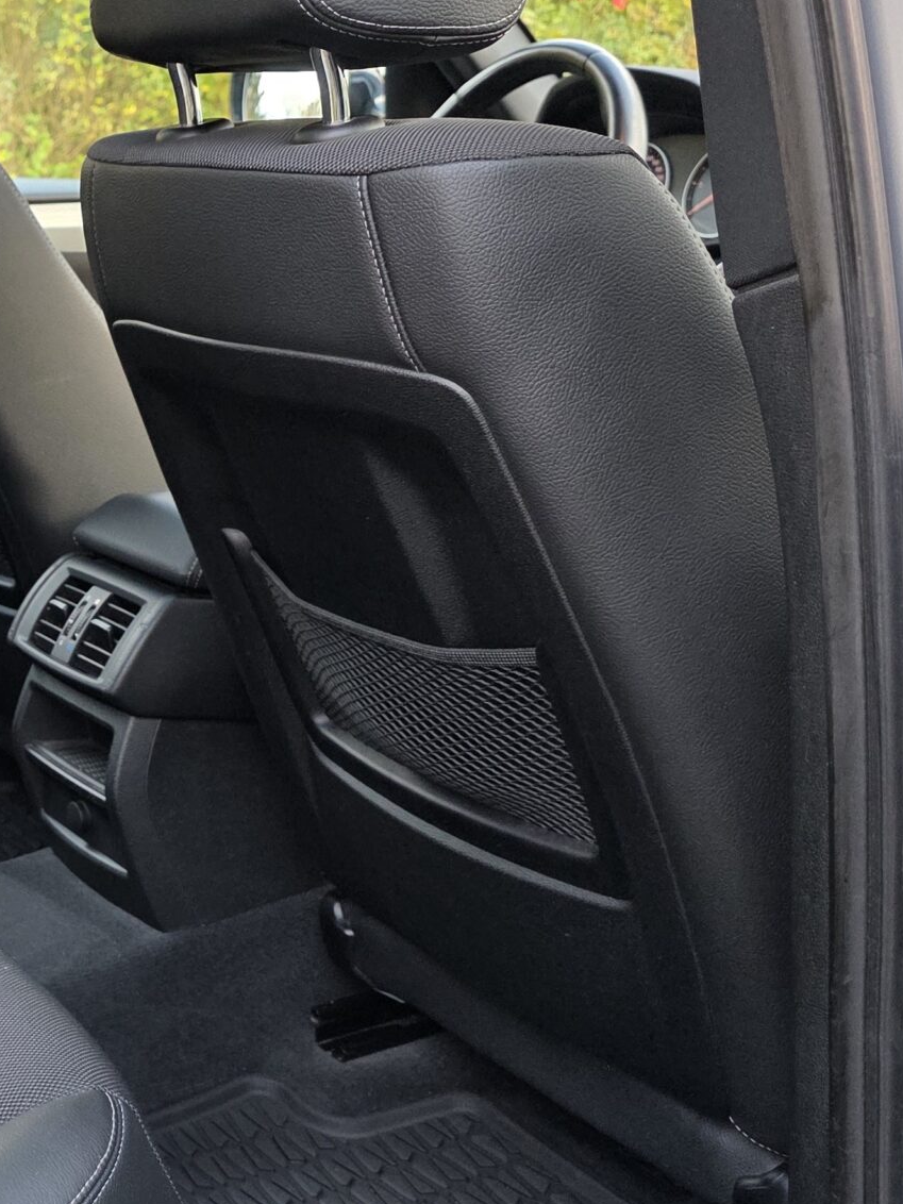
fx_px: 1809
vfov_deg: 36.8
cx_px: -90
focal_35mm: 52
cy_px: 673
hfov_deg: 25.9
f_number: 1.7
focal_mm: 6.3
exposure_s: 1/100
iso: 320
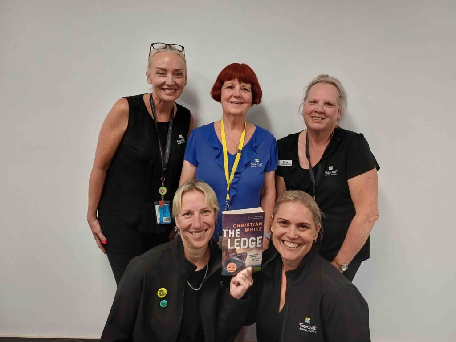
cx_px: 228
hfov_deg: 69.4
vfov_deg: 54.9
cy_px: 171
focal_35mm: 25
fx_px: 329
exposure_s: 1/50
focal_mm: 4.65
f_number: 1.8
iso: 200
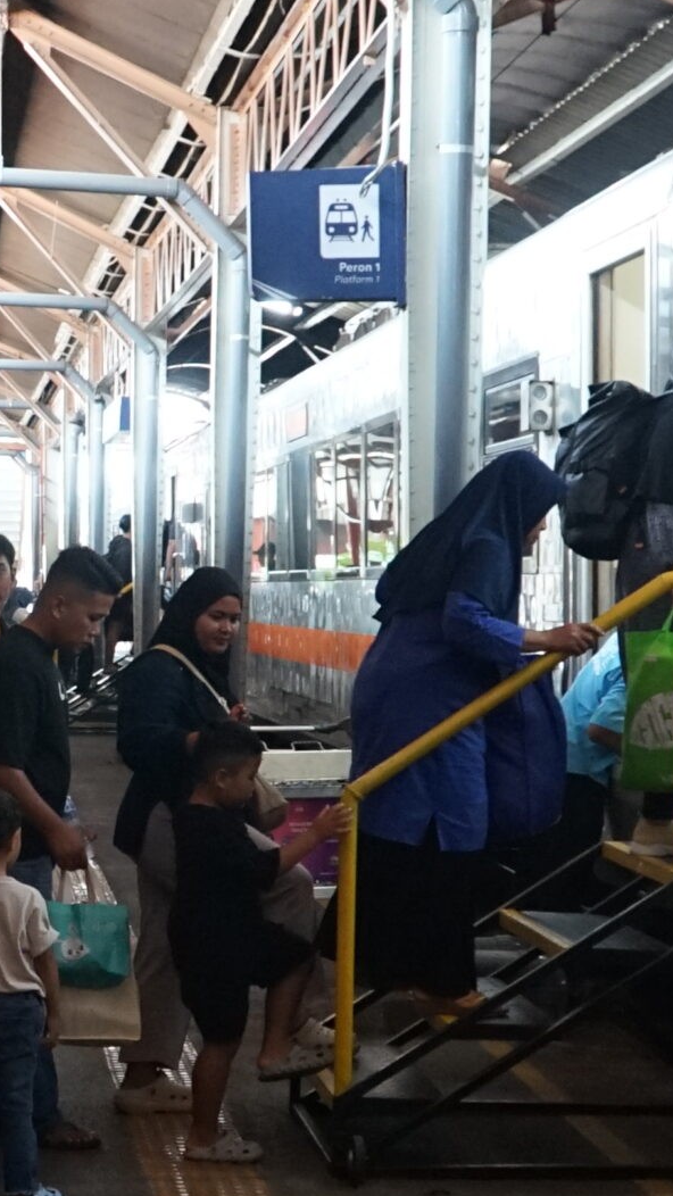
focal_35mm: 79
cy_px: 595
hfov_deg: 15.0
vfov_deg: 26.8
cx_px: -11
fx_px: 2505
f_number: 4
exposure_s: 1/100
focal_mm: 21
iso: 2500
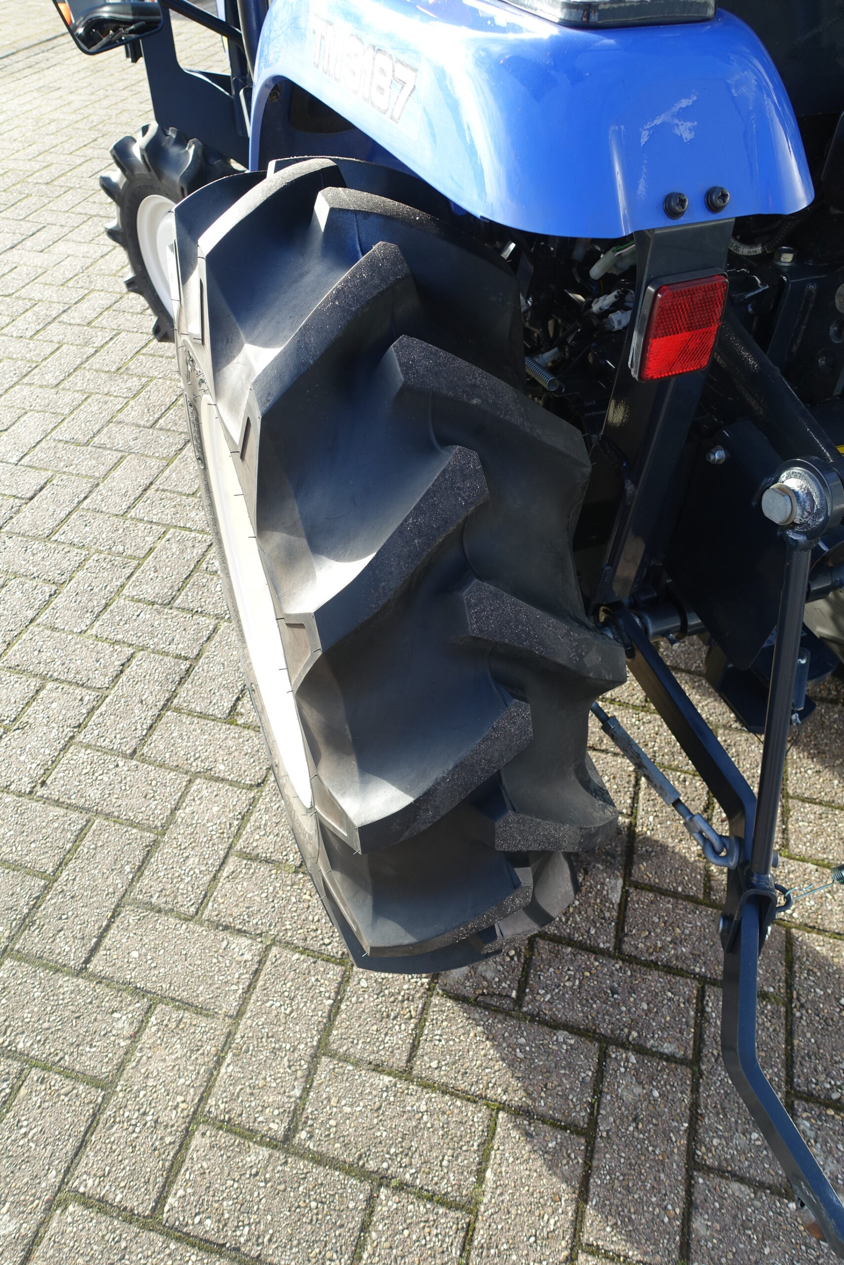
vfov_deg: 73.7
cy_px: 632
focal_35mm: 24
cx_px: 422
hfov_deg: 53.1
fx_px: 844
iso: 125
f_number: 4
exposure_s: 1/125
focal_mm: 8.8
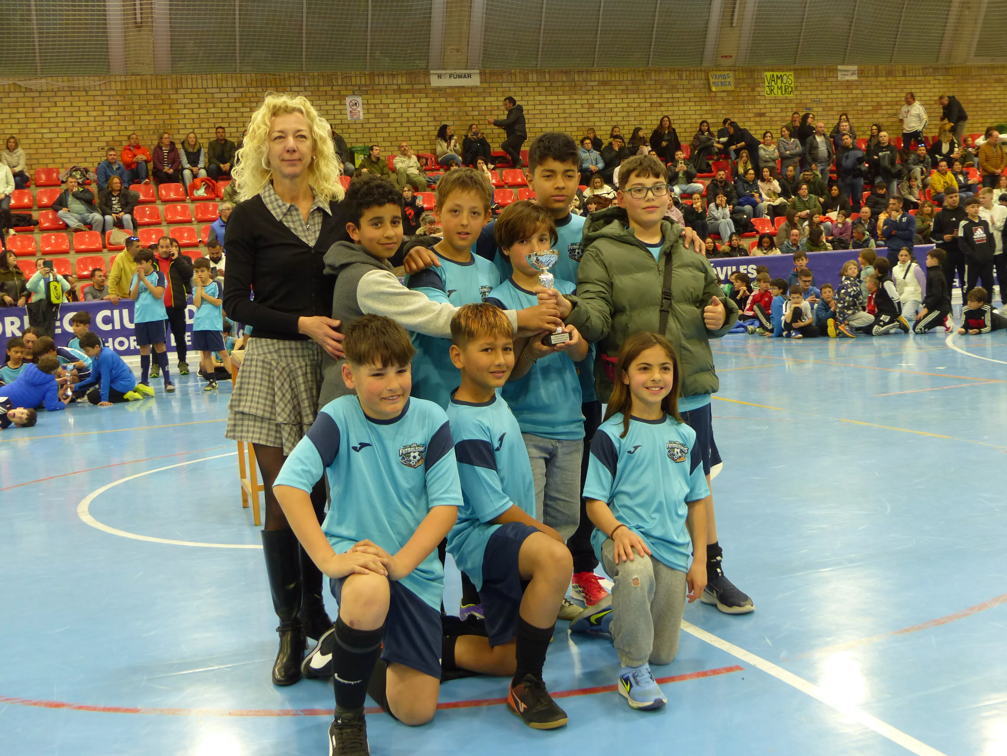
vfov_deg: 32.9
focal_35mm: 44
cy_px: 378
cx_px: 504
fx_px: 1280
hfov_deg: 42.9
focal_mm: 7.8
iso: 200
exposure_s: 1/30
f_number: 2.8
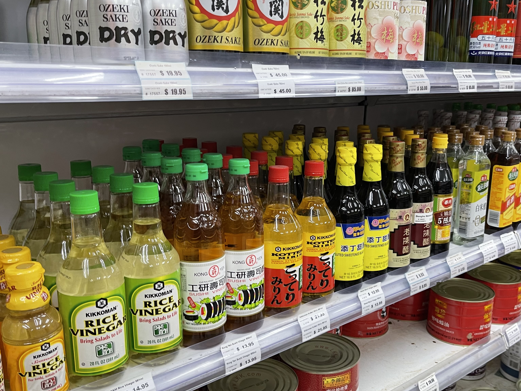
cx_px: 289
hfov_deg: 55.2
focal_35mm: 33
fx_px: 497
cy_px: 194
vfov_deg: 42.9
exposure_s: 1/60
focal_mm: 5.1
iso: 125
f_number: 1.6
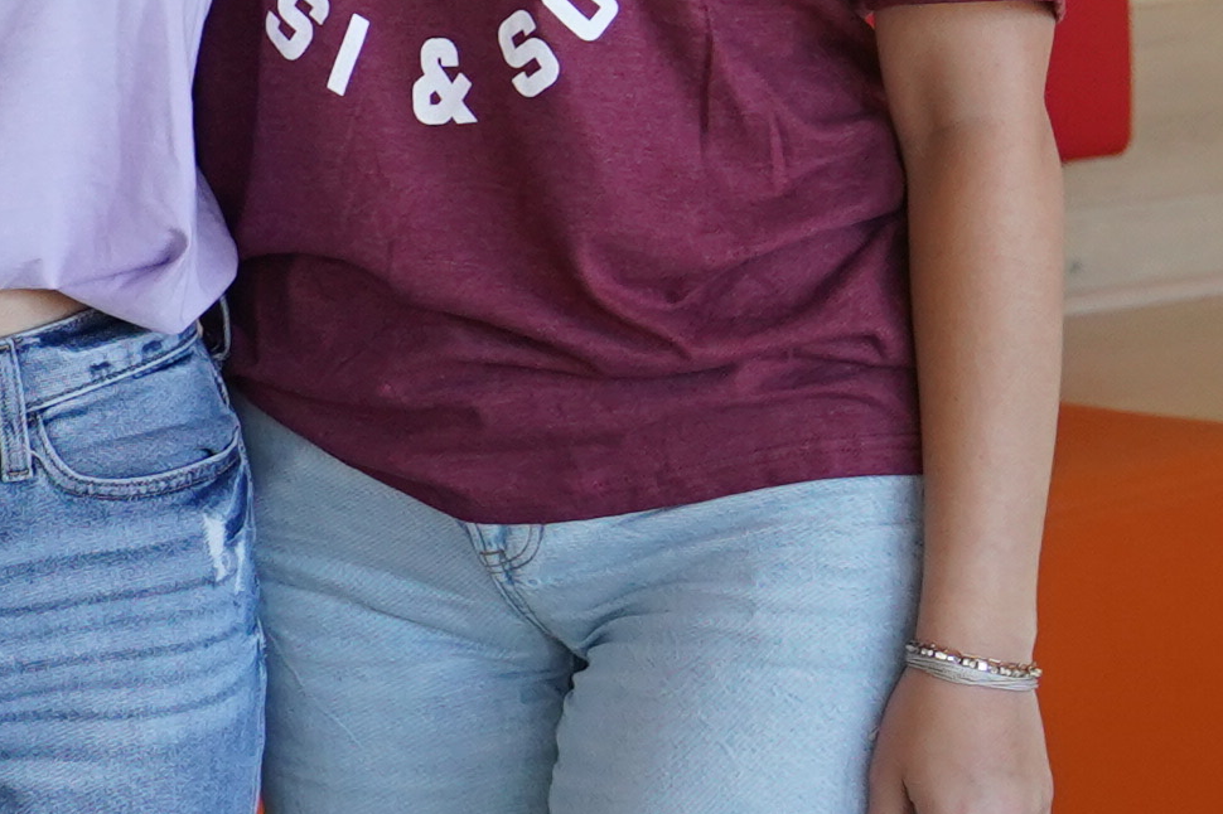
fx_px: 6724
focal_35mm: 198
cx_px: -1208
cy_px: -140
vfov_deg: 6.9
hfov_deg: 9.7
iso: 1000
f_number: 4
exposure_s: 1/500
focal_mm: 32
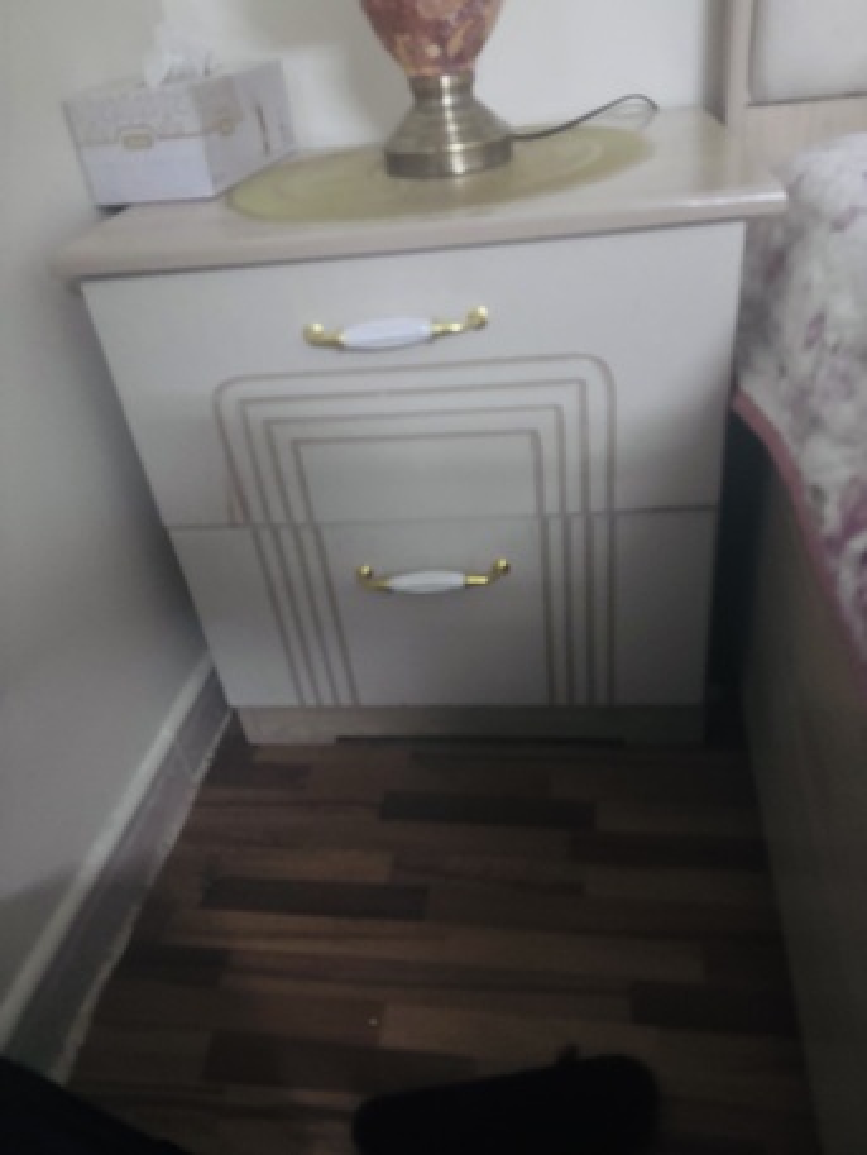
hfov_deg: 53.1
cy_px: 578
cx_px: 434
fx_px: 868
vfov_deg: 67.3
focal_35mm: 26
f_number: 1.6
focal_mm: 5.96
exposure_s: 1/30
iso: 800
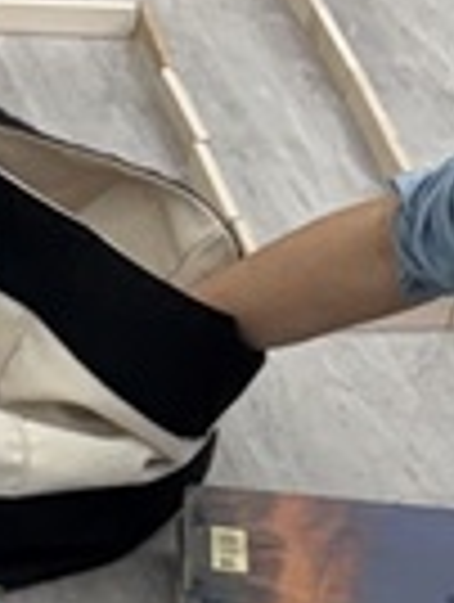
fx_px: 3451
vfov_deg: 9.3
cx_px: -966
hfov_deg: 6.7
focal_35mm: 198
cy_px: 1224
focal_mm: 5.96
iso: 80
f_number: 1.6
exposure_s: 1/120
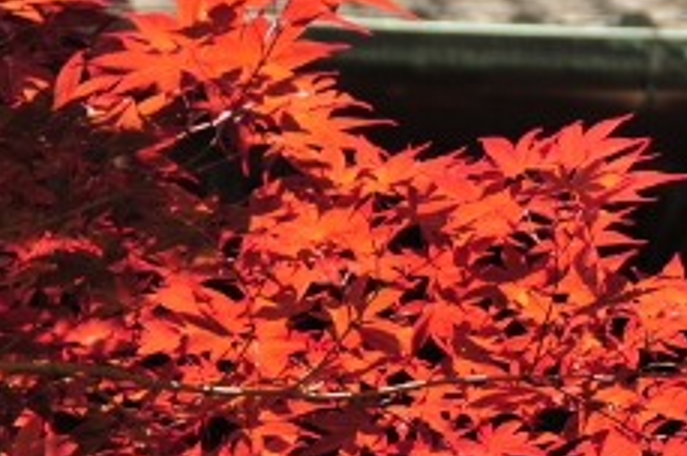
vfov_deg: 4.7
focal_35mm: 293
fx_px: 5583
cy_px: 338
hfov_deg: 7.0
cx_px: 753
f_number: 7.1
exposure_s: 1/200
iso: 200
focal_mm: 70
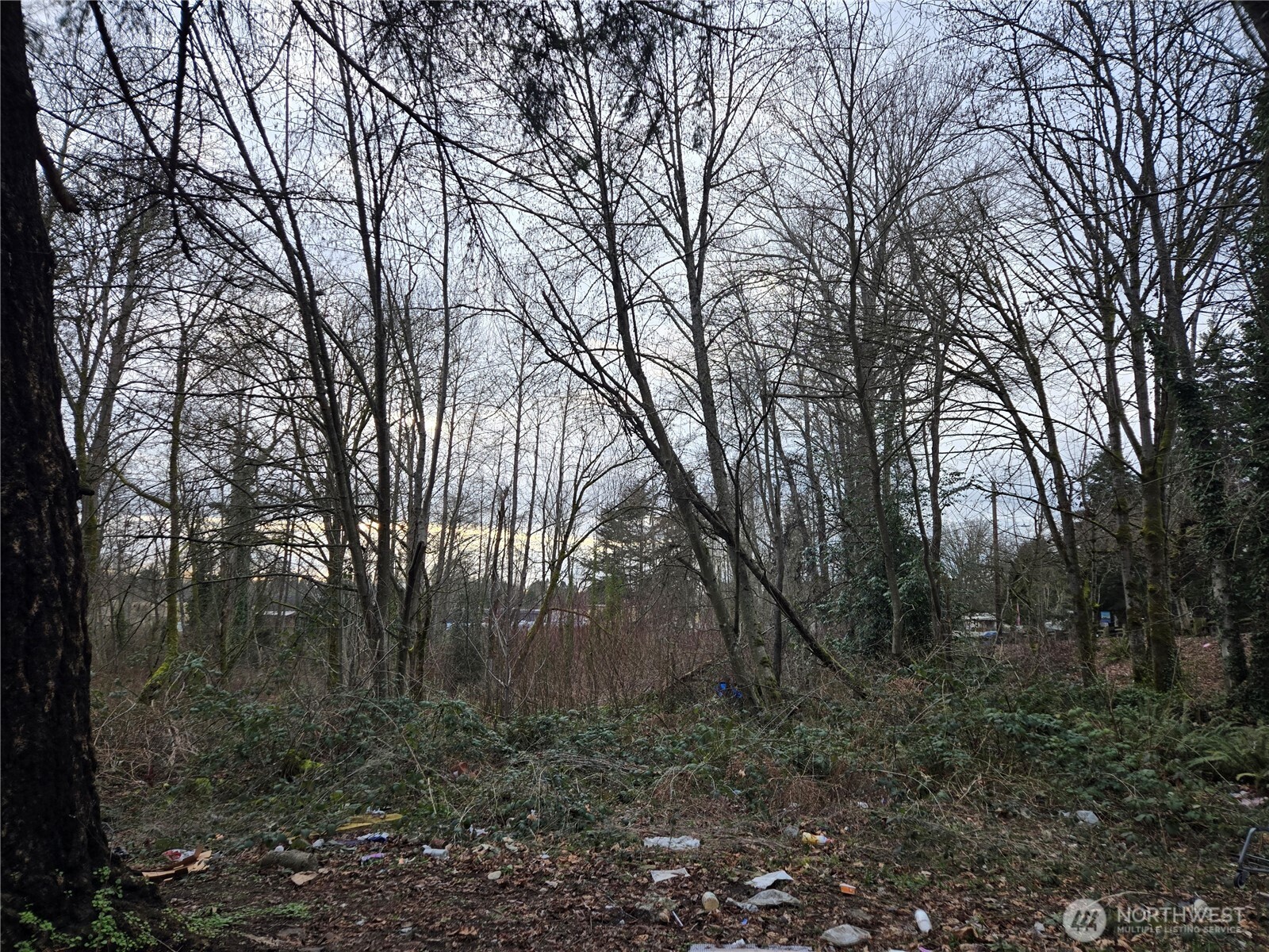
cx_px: 634
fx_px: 843
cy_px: 476
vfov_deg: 58.9
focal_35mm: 23
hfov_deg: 73.9
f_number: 1.8
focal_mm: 5.4
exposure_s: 1/180
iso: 25
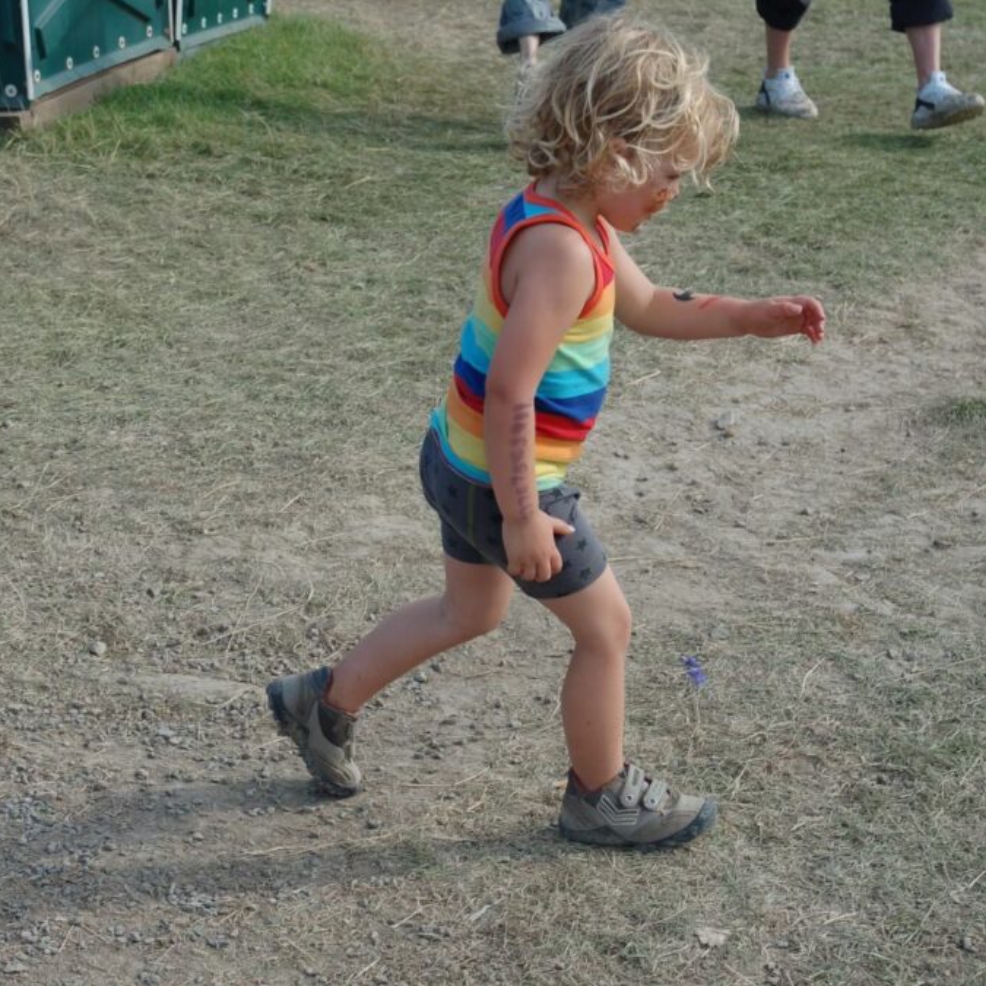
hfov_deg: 25.5
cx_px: 492
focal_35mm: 68
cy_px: 488
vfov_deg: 25.5
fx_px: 2180
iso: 200
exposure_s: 1/500
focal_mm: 35
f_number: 4.2
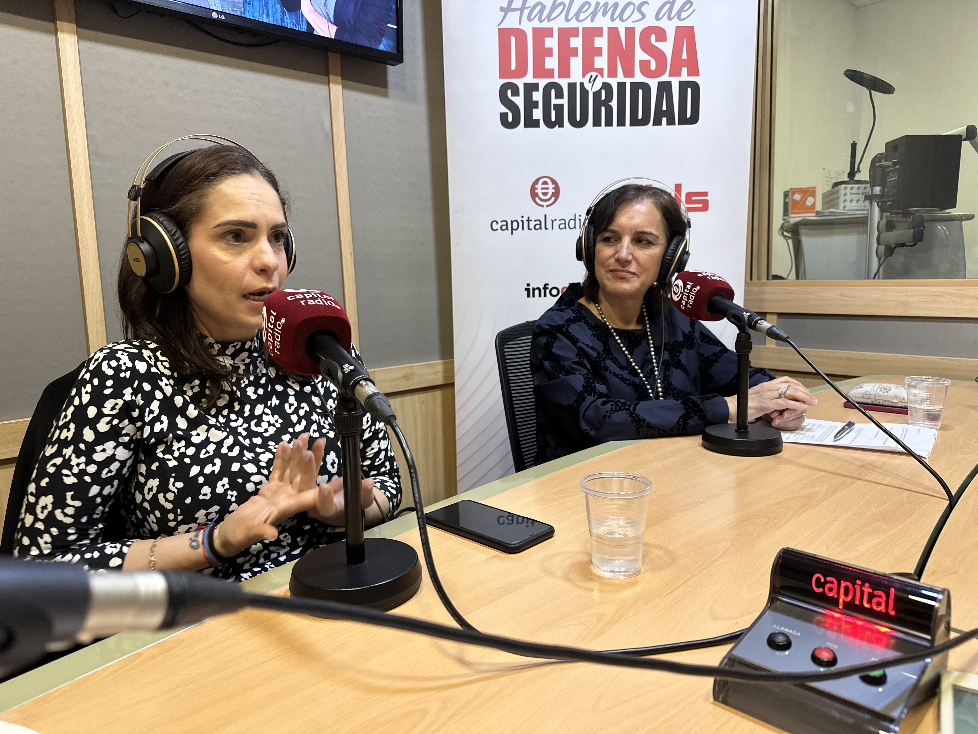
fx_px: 678
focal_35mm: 24
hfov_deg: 71.6
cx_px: 489
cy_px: 367
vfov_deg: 56.8
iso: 200
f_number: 1.78
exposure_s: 1/50
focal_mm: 6.86
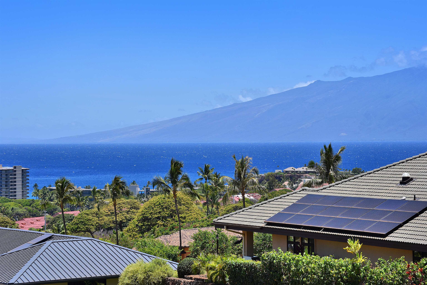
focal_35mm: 102
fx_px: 1210
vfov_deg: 13.4
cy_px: 142
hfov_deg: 20.0
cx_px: 214
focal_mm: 102
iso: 200
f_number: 11
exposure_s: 1/500
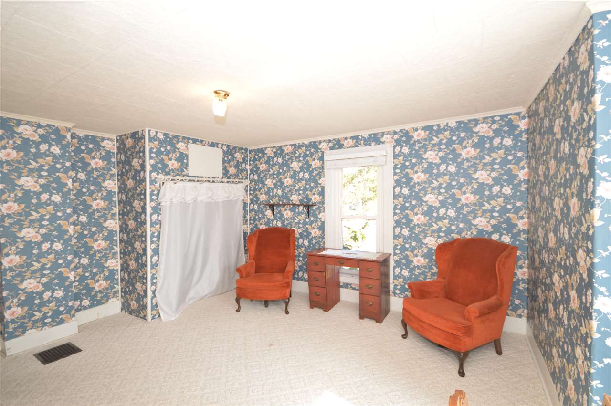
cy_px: 203
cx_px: 306
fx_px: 254
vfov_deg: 77.2
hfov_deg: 100.4
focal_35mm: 15
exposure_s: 1/80
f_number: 4.5
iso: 400
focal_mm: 10
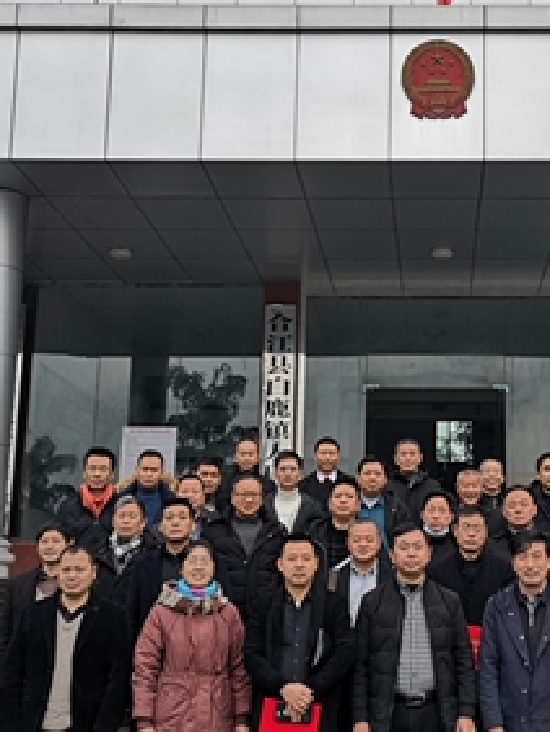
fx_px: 1248
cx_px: 418
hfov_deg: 24.6
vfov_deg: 32.7
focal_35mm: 59
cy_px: 356
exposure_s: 1/396
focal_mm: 4.75
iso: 50
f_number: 1.8
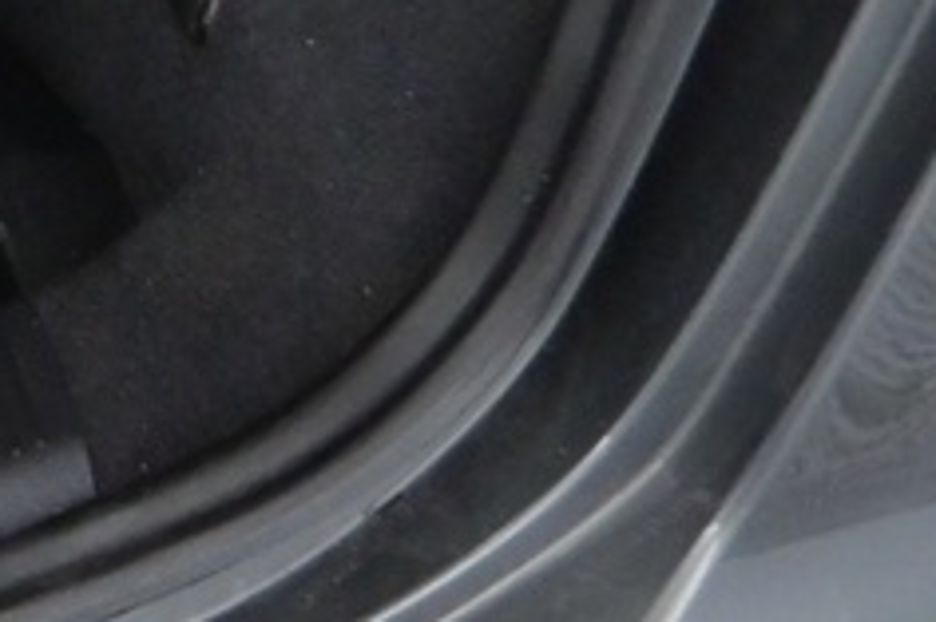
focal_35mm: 165
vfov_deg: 7.7
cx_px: -1571
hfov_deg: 10.2
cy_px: -911
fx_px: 4287
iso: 2500
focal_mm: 16
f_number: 3.5
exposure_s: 1/50
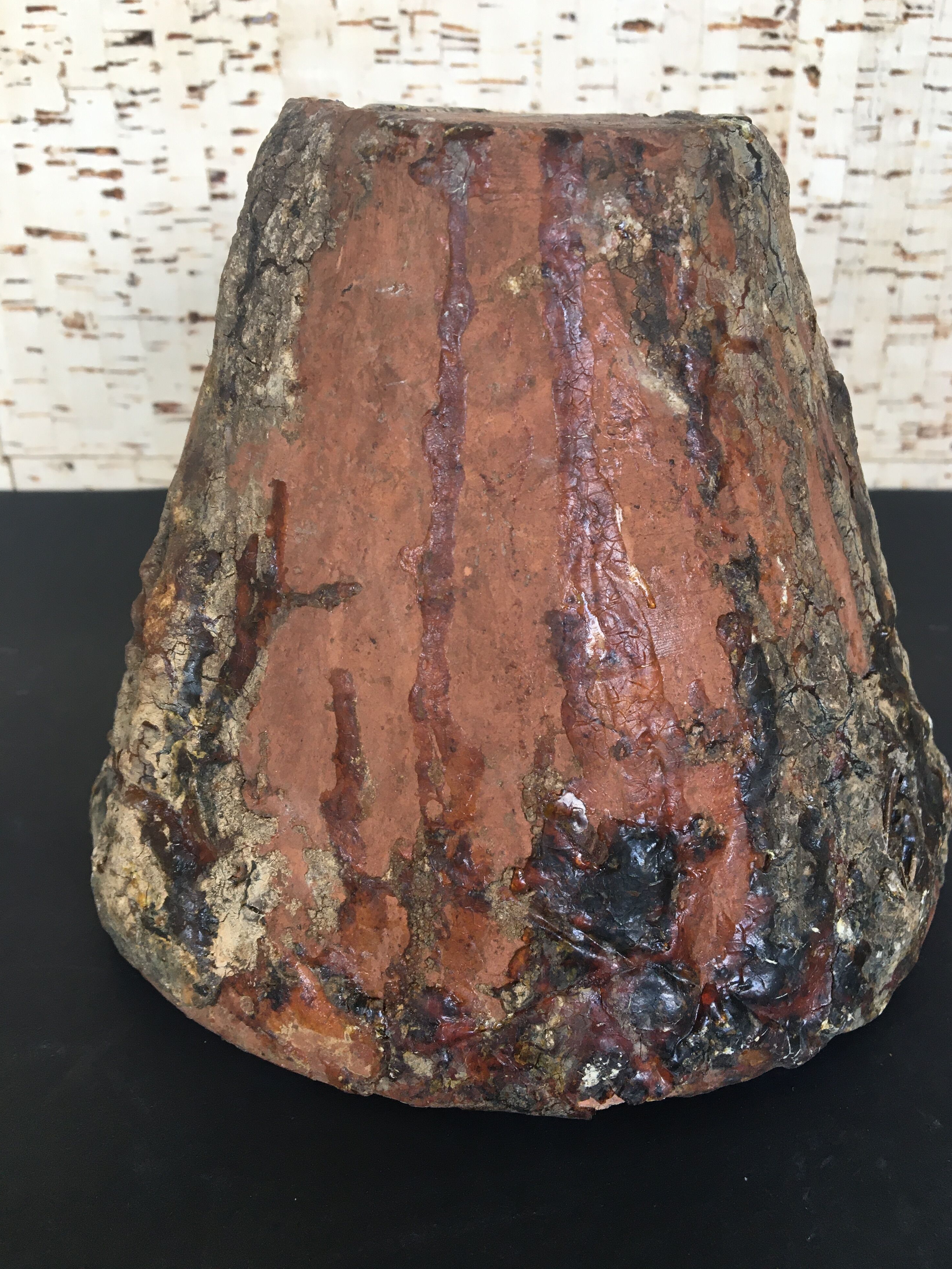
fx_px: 1100
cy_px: 613
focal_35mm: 30
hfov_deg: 46.8
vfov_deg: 60.0
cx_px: 491
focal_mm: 4.15
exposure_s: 1/33
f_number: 2.2
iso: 32
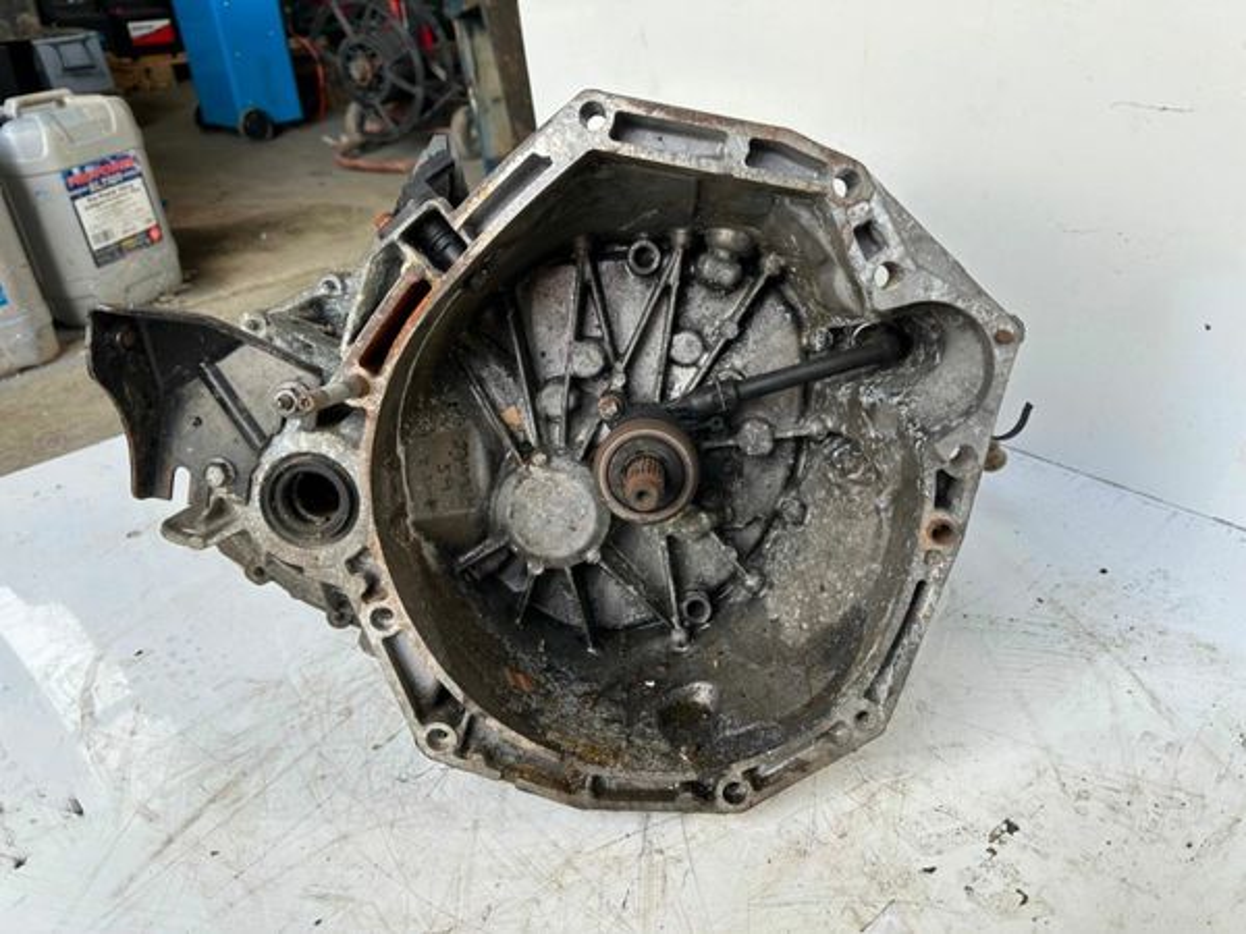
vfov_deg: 56.8
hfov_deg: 71.6
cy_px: 467
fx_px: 864
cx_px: 623
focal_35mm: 24
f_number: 1.78
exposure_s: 1/157
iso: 64
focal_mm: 6.86
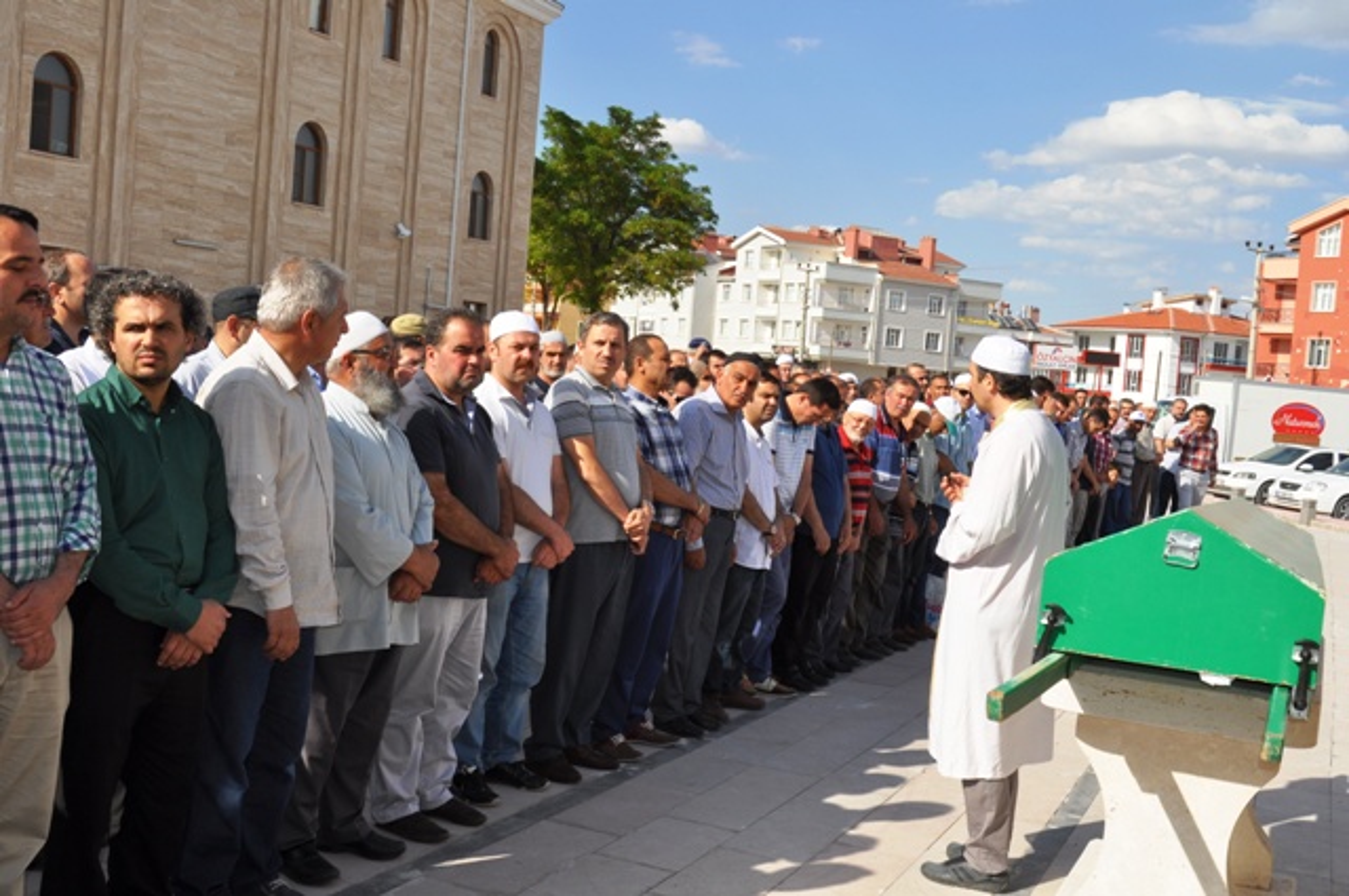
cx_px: 674
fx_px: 1460
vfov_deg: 34.1
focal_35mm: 39
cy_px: 448
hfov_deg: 49.6
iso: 200
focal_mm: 26
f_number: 13
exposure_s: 1/200
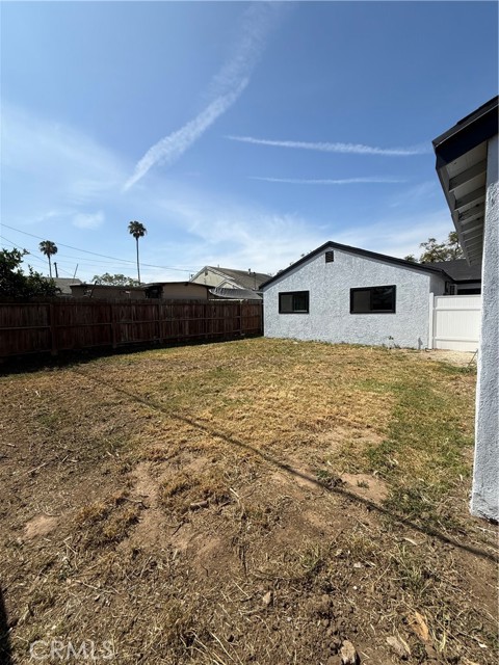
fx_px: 269
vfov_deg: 102.1
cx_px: 250
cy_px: 332
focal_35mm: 14
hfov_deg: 85.7
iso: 50
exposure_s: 1/2976
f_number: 2.2
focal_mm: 2.22
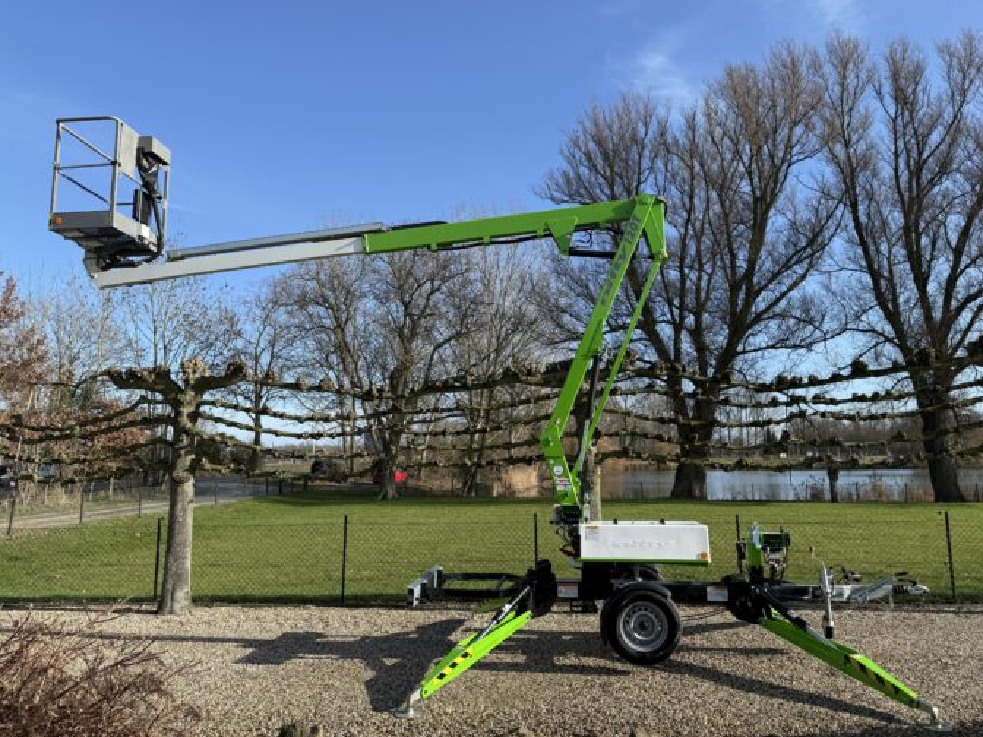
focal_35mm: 25
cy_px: 359
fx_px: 710
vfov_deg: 54.9
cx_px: 511
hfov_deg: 69.4
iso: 80
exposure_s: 1/2801
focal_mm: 6.76
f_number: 1.78
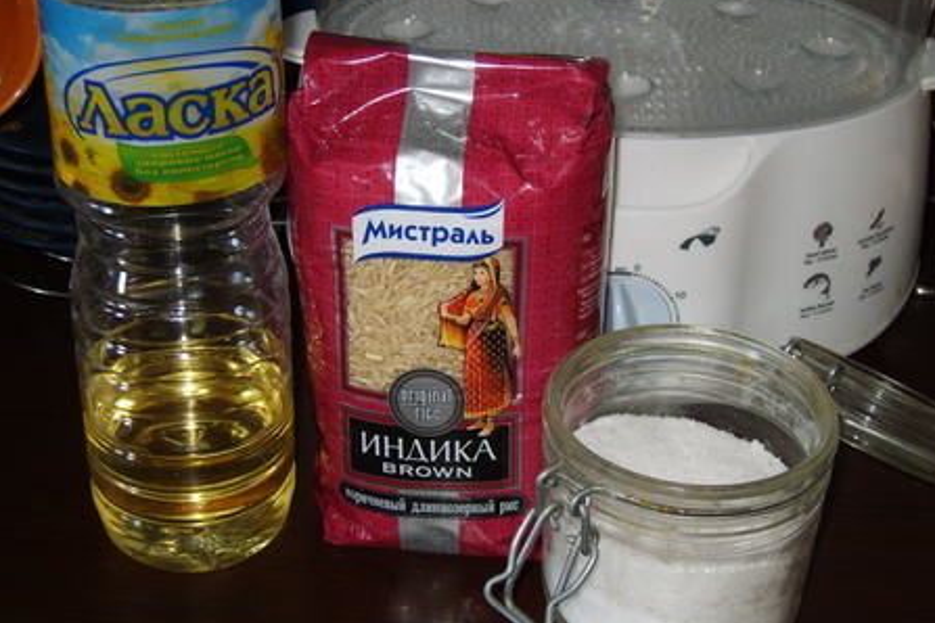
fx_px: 1688
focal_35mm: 65
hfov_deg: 31.0
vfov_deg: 20.9
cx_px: 469
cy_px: 324
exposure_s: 1/45
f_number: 3.8
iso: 100
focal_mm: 13
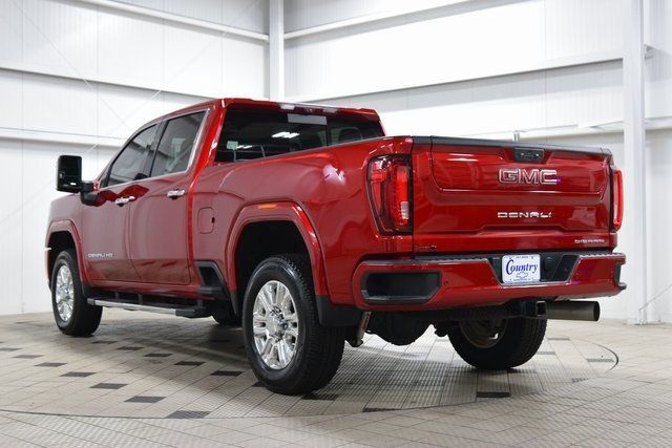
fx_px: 896
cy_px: 224
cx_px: 336
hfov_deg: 41.1
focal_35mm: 48
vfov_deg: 28.1
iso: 1600
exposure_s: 1/60
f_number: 4.5
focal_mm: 32
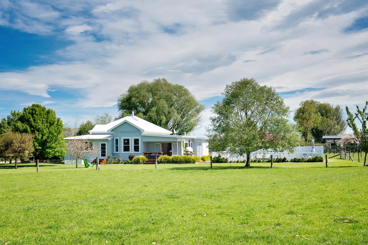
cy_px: 124
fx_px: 480
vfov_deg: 28.6
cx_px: 176
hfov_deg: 41.9
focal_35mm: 47
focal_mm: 30
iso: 160
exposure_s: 1/640
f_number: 9
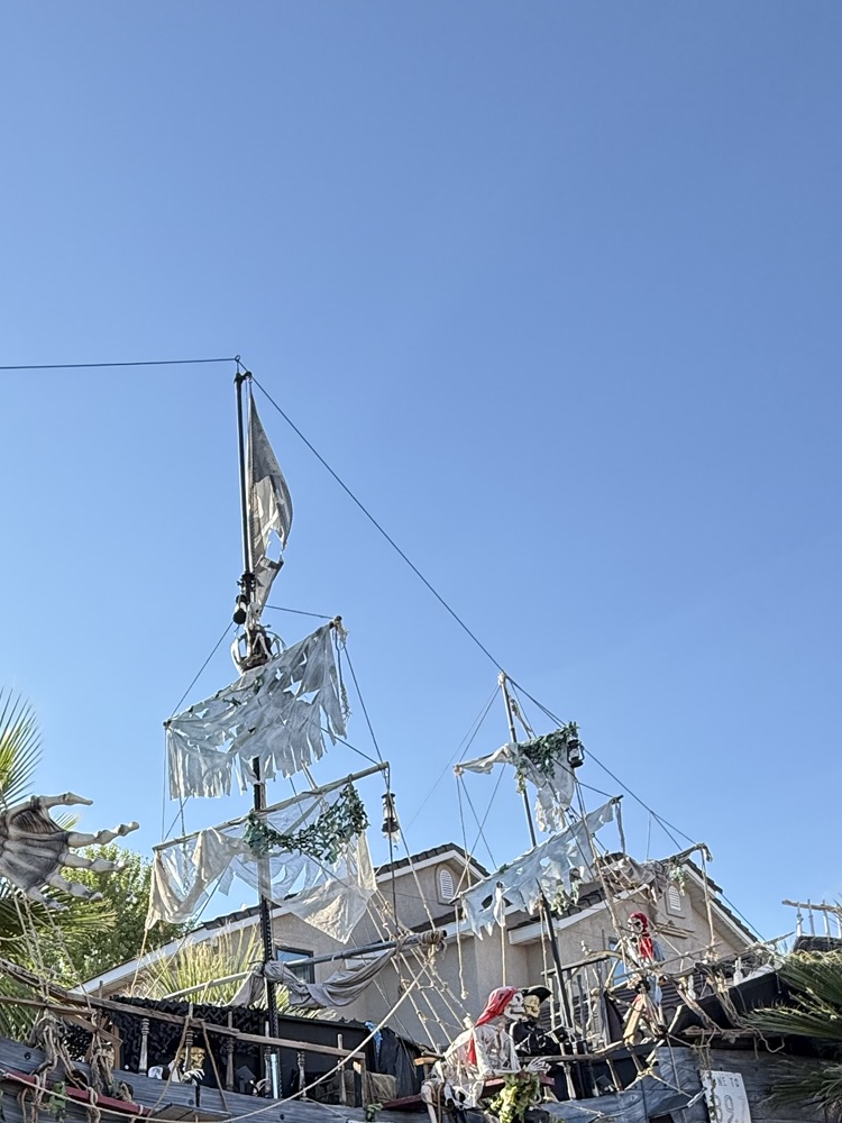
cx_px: 145
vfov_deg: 52.9
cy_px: 1074
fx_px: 908
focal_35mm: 28
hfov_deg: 46.6
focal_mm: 2.22
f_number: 2.2
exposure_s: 1/1050
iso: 50
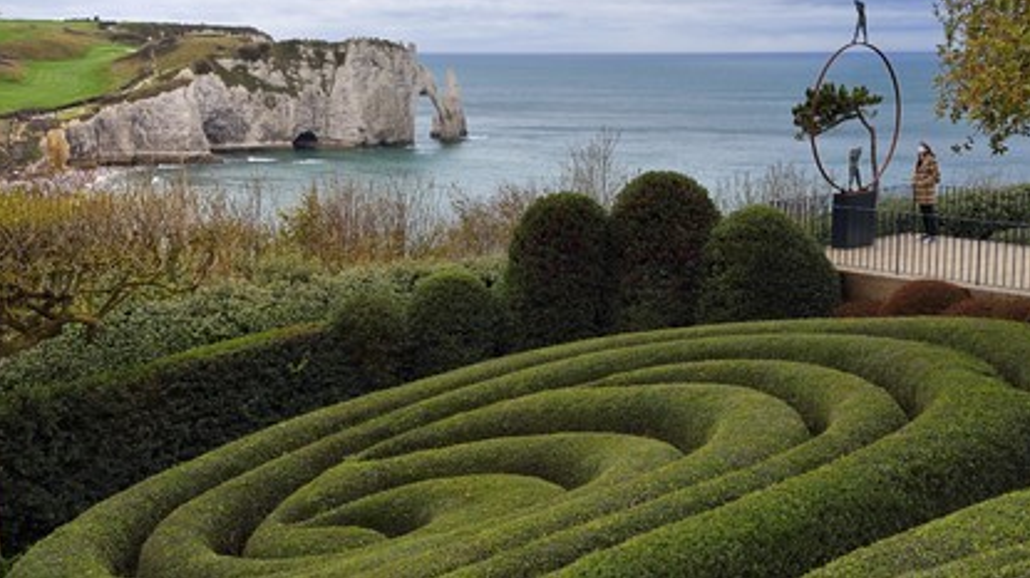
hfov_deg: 40.6
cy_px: 233
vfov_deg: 23.4
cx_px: 515
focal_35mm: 51
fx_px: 1392
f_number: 11
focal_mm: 48
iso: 400
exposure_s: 1/160
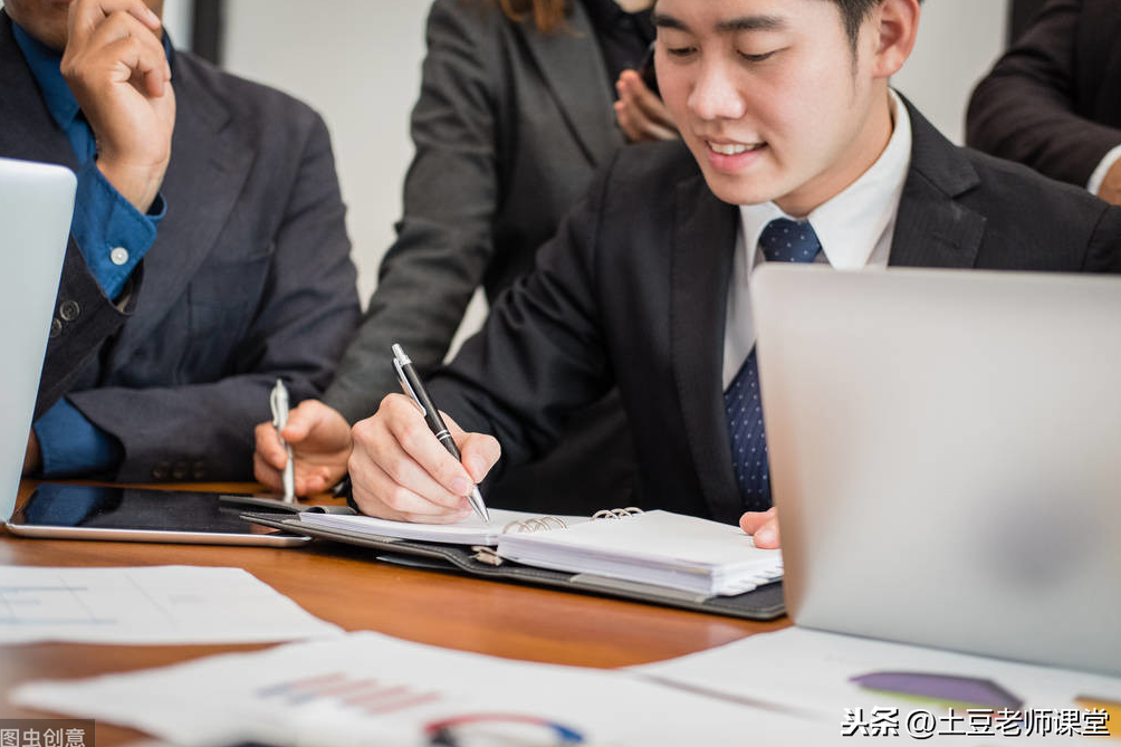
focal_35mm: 54
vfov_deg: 25.1
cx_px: 560
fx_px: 1681
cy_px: 379
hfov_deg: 36.9
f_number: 2
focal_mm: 35
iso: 1600
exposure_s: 1/200
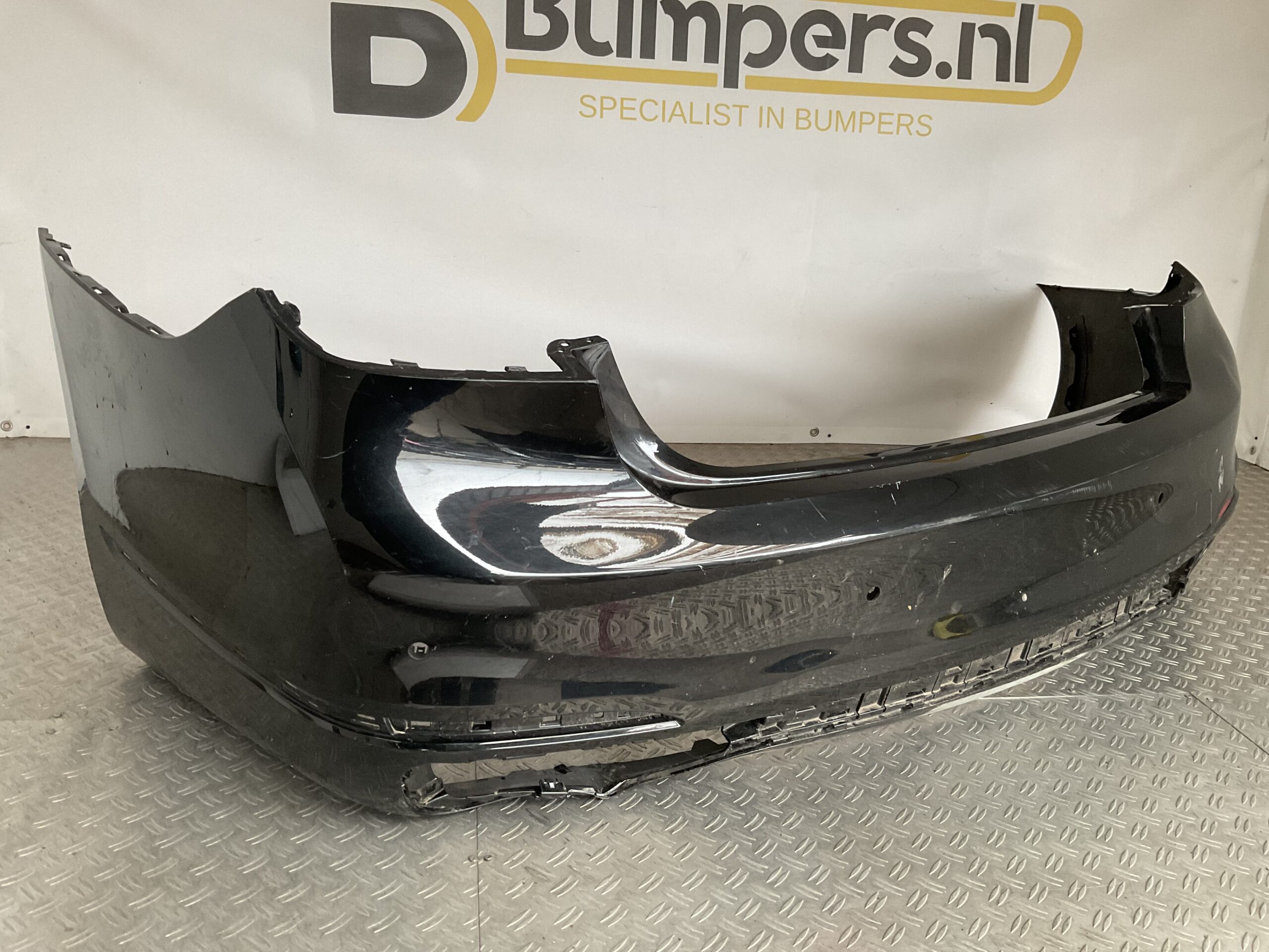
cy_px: 476
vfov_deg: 48.2
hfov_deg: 61.7
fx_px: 1063
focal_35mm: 29
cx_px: 634
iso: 80
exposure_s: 1/50
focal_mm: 3
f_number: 1.8
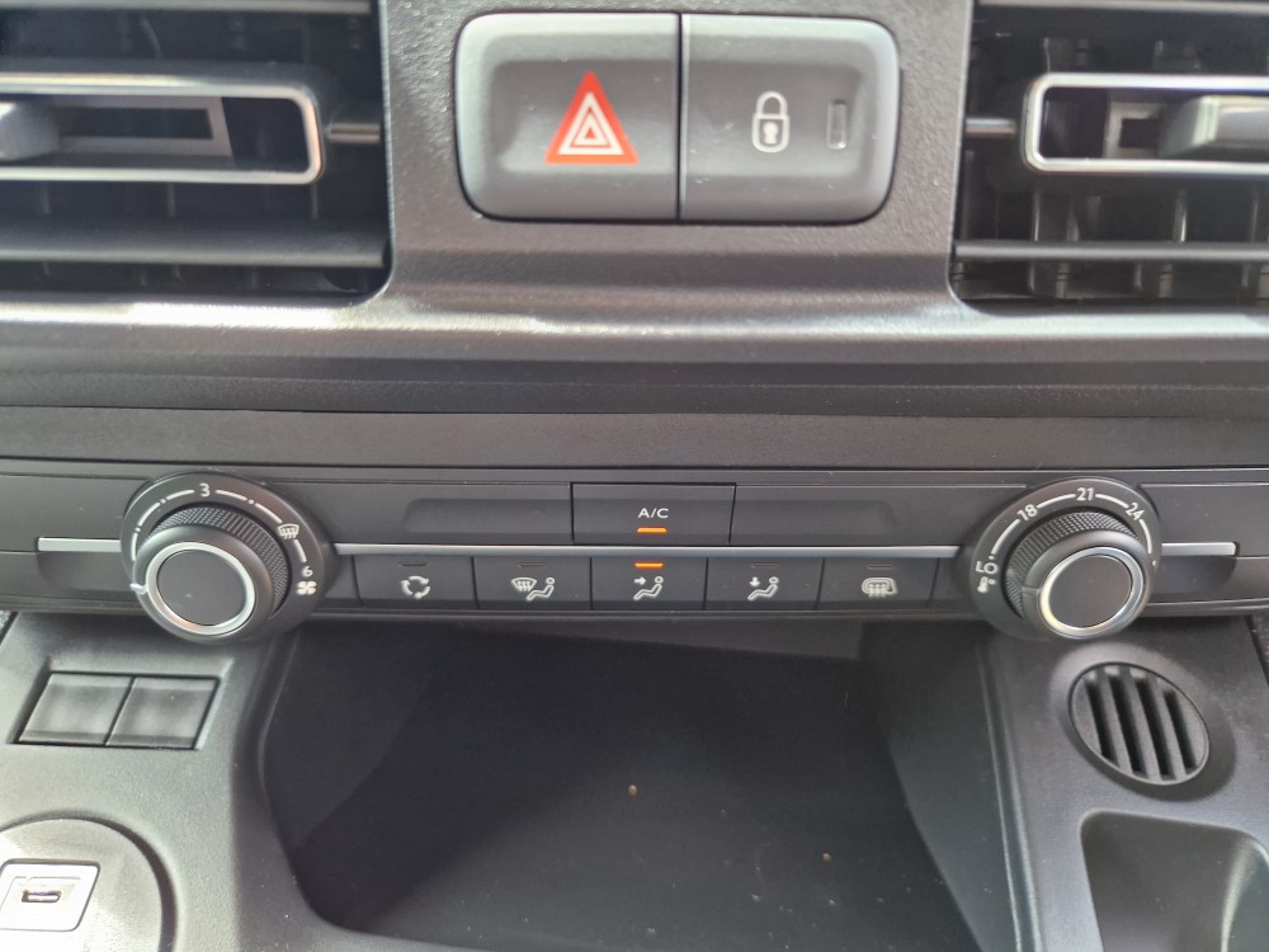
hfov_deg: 73.9
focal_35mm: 23
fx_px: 843
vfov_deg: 58.9
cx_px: 634
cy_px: 476
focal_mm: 5.4
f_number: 1.8
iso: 250
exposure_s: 1/100
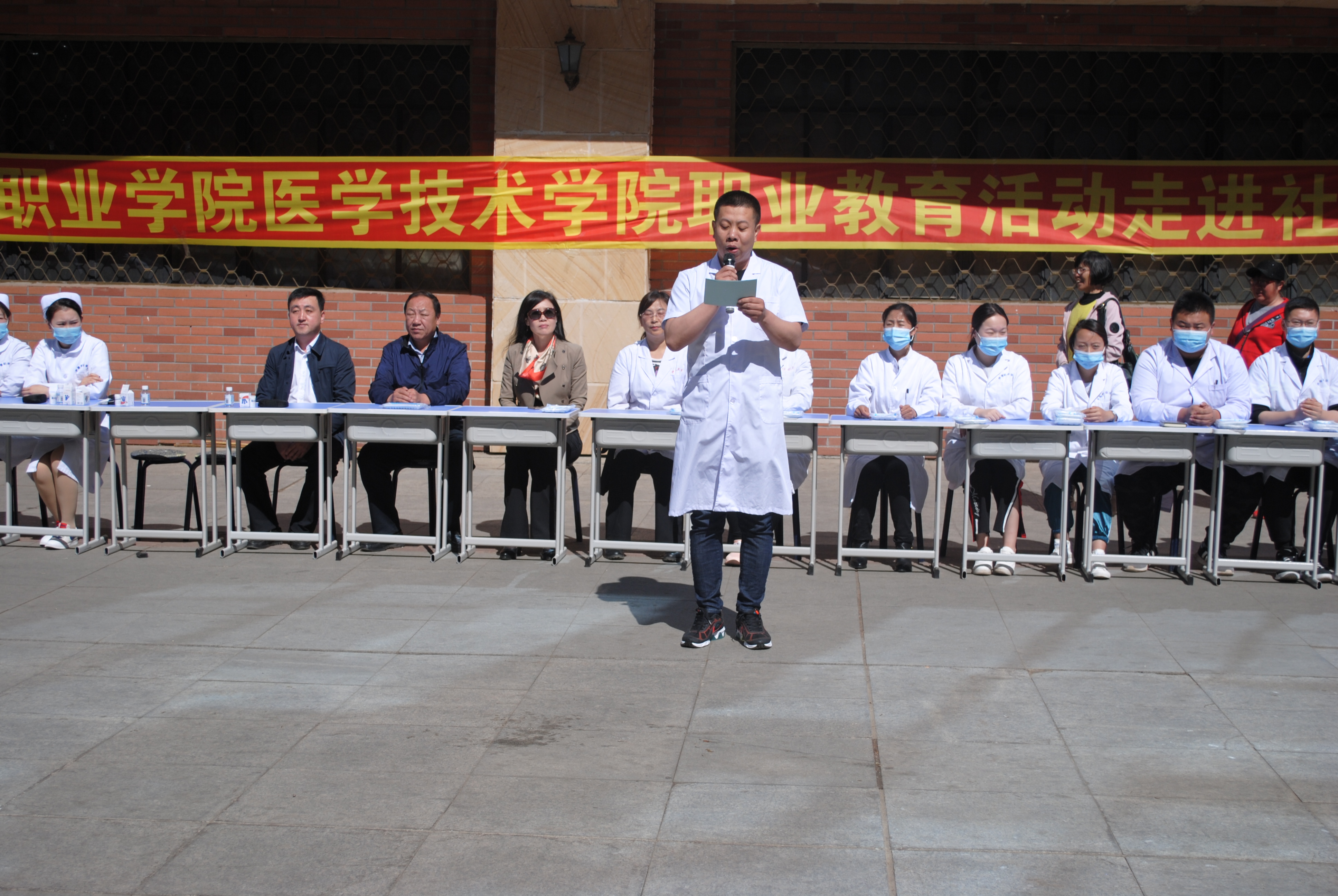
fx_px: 1954
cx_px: 669
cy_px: 448
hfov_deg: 37.8
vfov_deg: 25.8
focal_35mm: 52
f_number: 5
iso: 100
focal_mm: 35
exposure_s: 1/1000
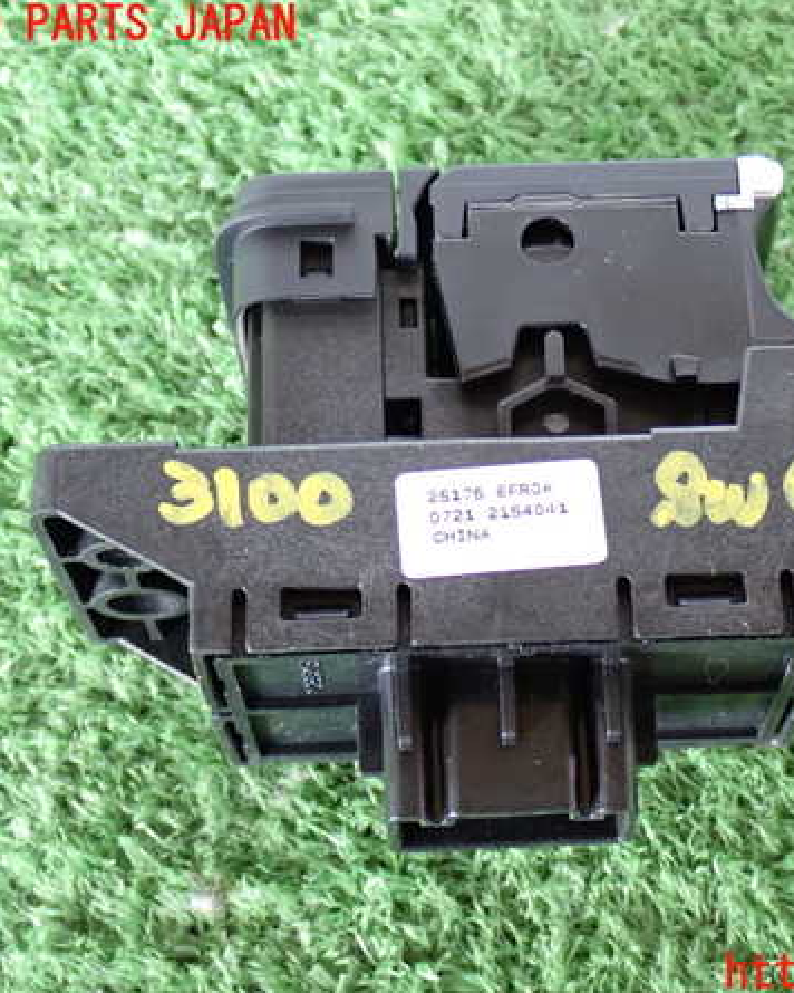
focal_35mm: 71
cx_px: 560
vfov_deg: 26.8
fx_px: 2086
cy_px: 500
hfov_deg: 21.4
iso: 800
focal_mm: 9.65
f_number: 3.3
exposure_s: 1/50
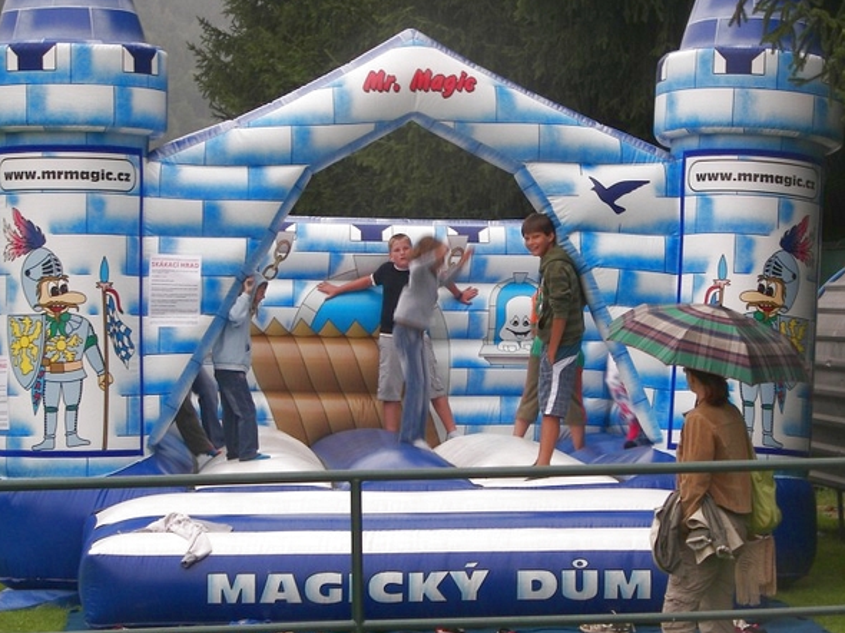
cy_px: 314
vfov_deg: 10.6
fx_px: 3416
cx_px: 447
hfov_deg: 14.1
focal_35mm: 140
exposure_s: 1/50
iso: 50
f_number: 3.2
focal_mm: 21.4
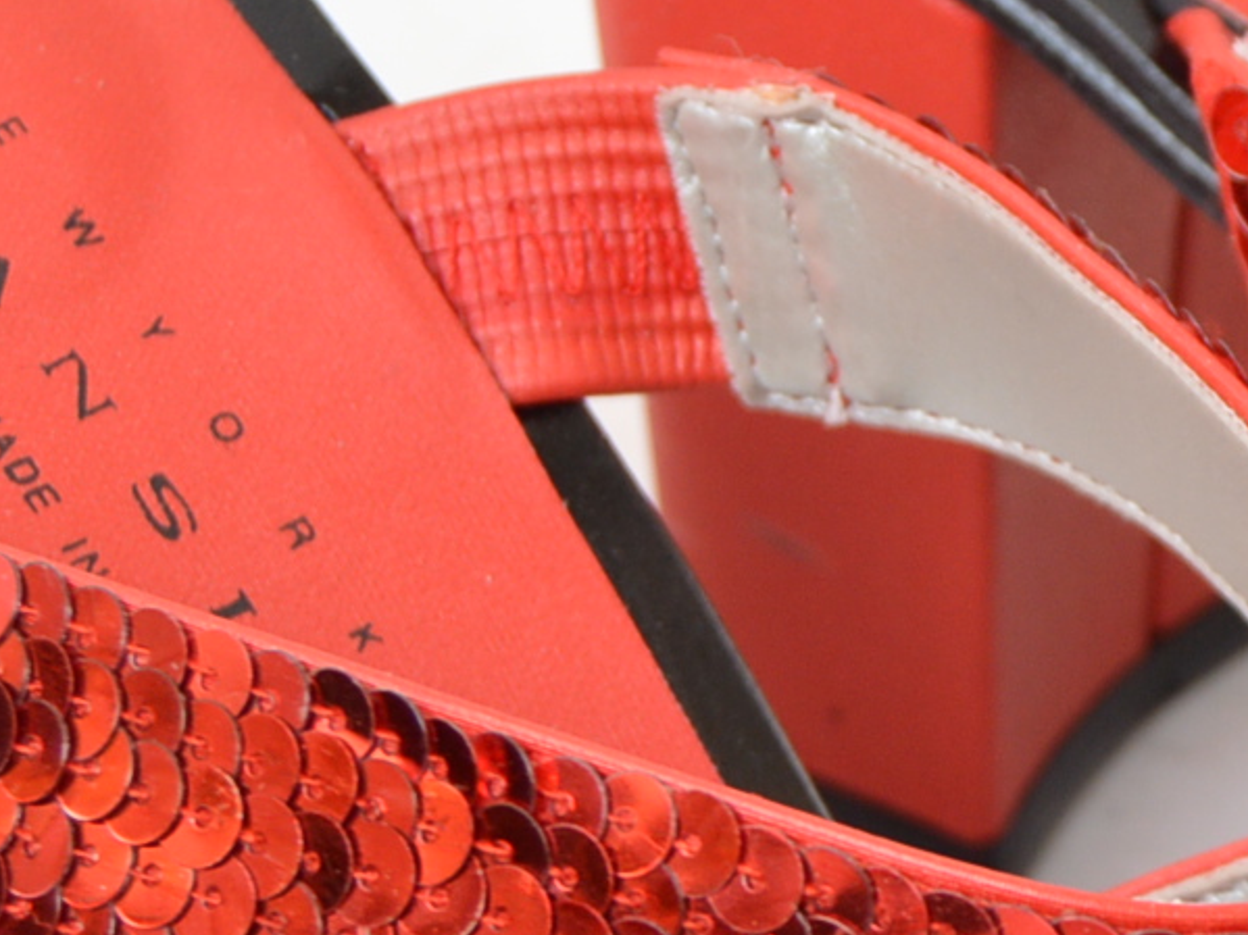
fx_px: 8089
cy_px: 1299
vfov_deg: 6.5
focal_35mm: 224
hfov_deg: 8.7
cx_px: 1721
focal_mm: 31
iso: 200
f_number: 4.2
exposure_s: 1/160
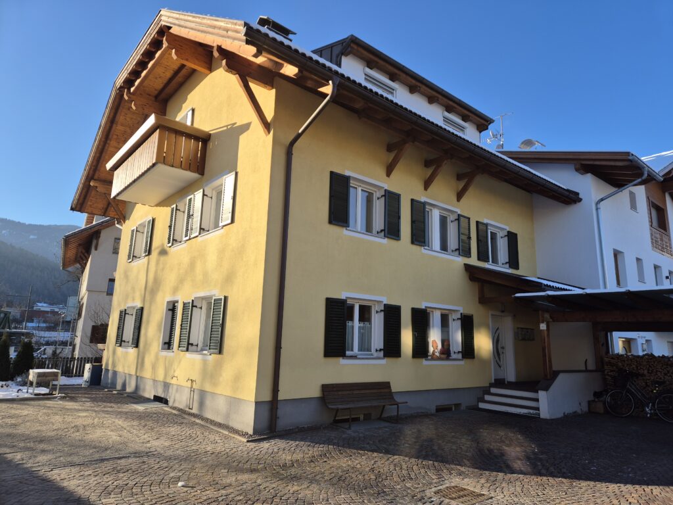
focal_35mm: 23
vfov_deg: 58.9
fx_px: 447
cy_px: 252
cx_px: 336
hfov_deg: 73.9
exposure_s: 1/796
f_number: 1.8
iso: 25
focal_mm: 5.4
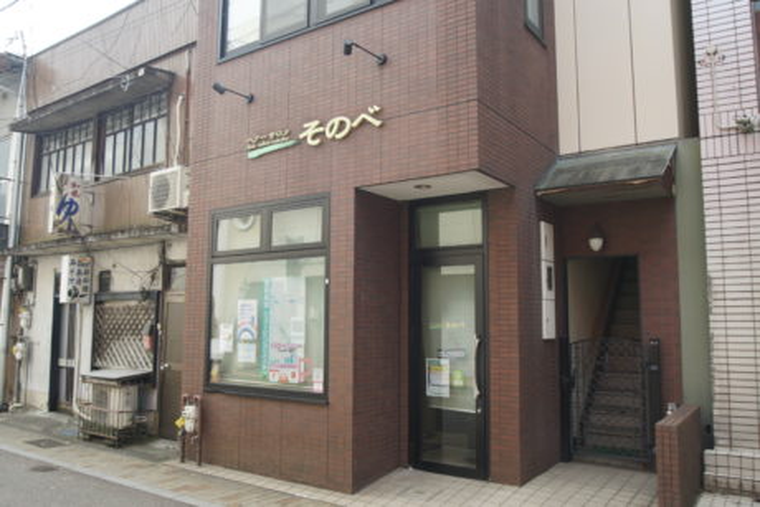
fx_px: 570
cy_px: 254
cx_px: 380
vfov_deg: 48.0
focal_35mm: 27
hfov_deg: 67.4
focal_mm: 18
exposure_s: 1/160
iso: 250
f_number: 5.6
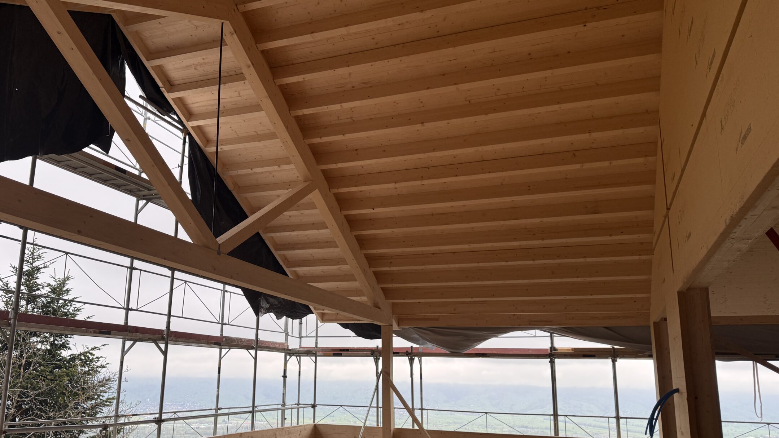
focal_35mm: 31
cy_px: 252
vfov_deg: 37.7
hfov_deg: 62.1
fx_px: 640
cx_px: 318
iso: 100
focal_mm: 6.76
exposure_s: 1/598
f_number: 1.78
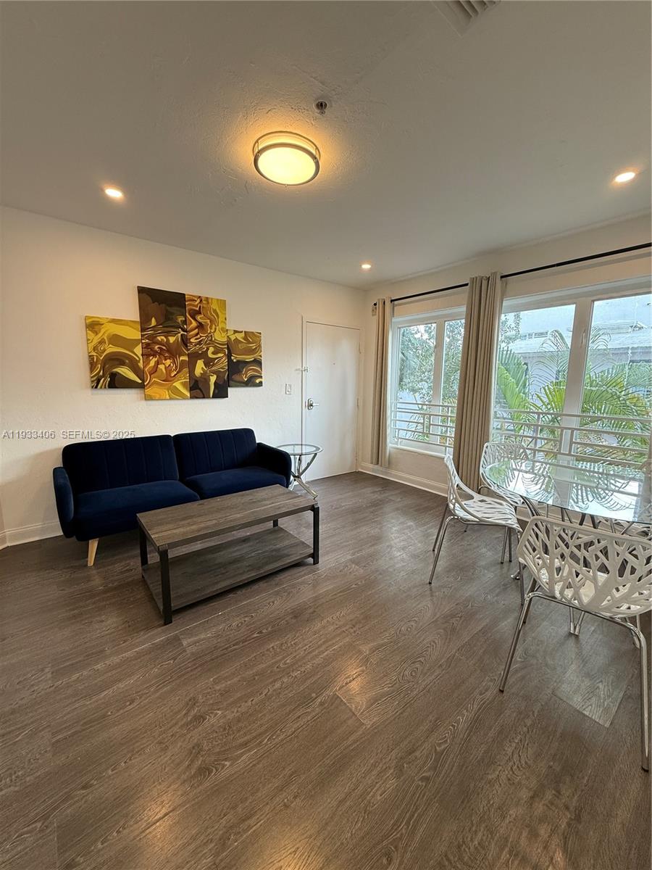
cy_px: 435
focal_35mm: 14
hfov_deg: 85.7
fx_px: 352
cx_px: 326
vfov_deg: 102.1
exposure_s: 1/120
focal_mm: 2.22
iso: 100
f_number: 2.2
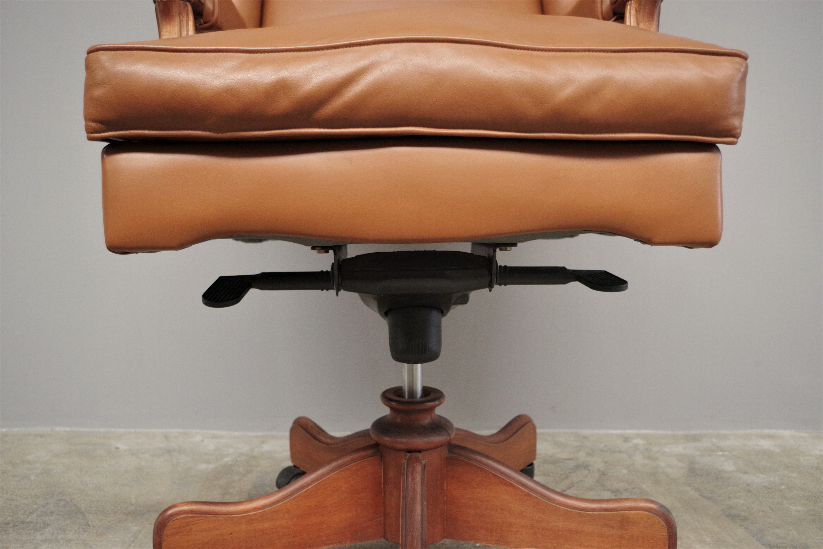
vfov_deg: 36.9
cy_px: 274
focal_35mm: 36
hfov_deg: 53.1
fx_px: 823
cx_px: 412
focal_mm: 24.38
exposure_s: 1/100
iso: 800
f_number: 4
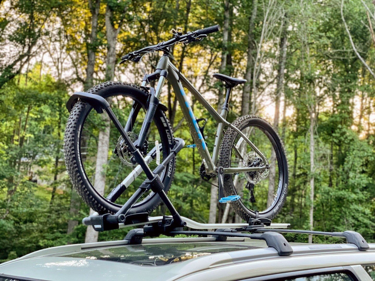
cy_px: 140
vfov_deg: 28.0
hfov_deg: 36.8
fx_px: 563
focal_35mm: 52
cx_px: 188
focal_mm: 6
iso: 160
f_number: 2
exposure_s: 1/122
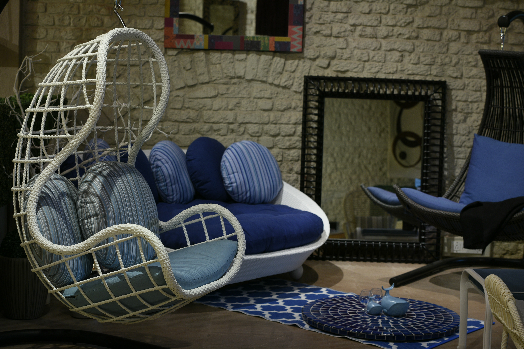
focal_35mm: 70
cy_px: 174
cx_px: 262
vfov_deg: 19.5
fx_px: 1019
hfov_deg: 28.8
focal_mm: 70
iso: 500
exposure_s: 1/8
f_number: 5
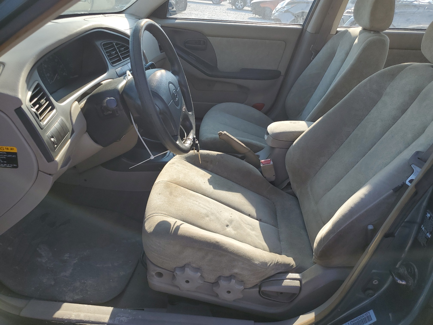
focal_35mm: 26
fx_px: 325
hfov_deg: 67.3
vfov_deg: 53.1
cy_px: 162
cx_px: 216
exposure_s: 1/1000
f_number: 1.5
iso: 50
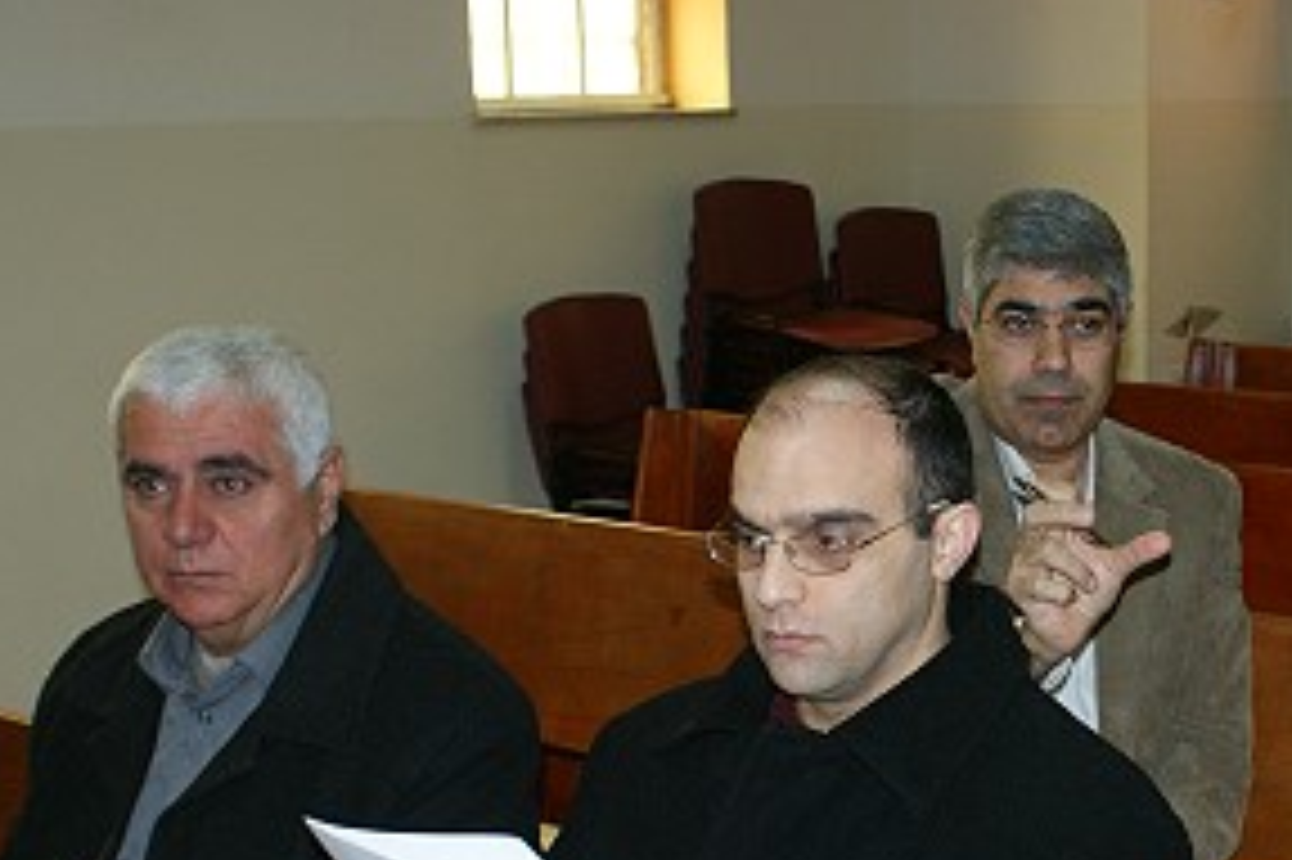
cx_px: 1035
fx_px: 2439
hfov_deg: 29.0
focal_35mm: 68
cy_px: 736
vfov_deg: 19.7
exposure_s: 1/60
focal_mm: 26
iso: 400
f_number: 5.6
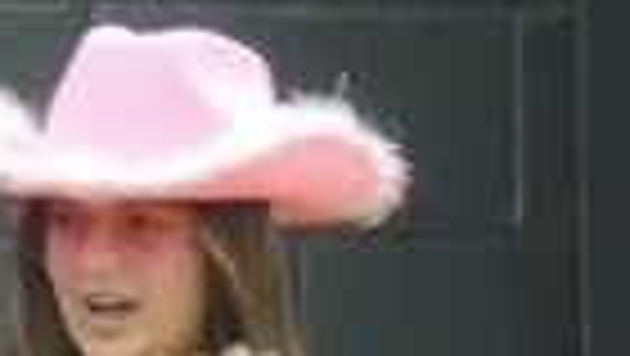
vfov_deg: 0.9
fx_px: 22669
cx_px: -1422
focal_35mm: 1356
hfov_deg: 1.6
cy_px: 973
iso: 800
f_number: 4.5
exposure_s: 1/20
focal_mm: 30.3
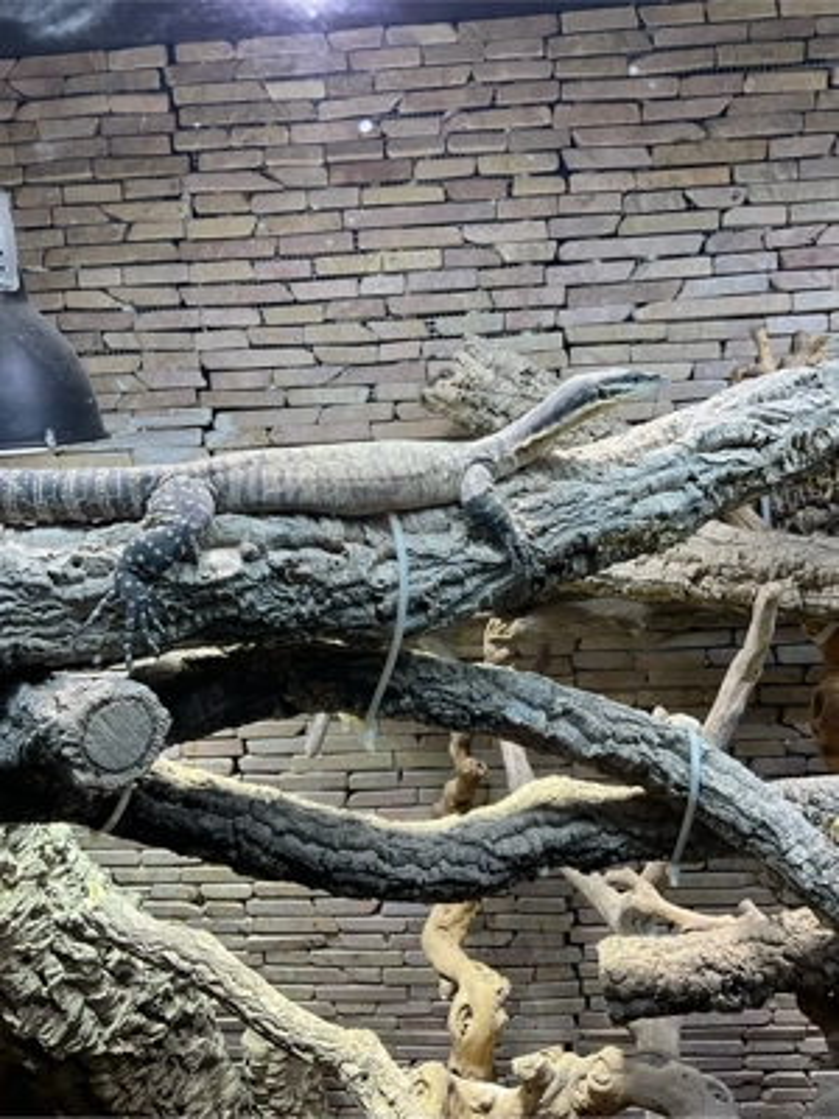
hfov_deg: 48.2
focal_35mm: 29
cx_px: 420
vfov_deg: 61.7
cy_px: 560
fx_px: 937
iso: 32
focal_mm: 3
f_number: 1.8
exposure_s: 1/100
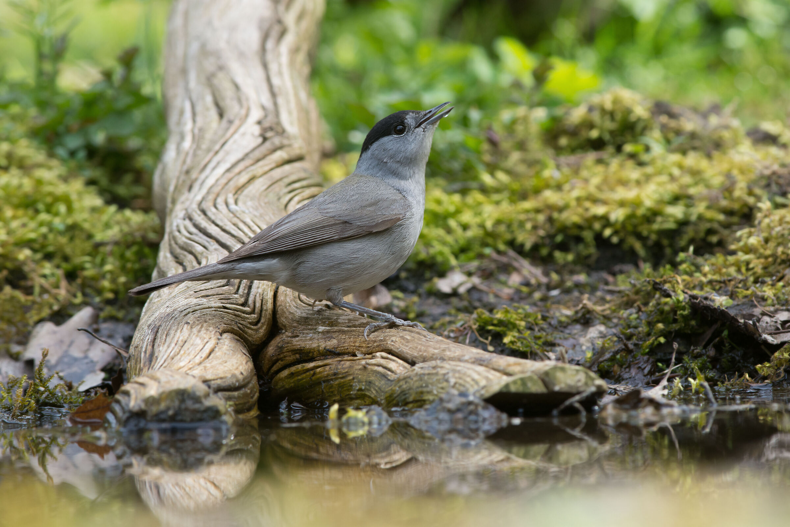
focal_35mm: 450
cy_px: 264
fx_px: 9874
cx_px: 395
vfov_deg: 3.1
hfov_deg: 4.6
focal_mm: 300
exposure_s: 1/200
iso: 500
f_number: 8
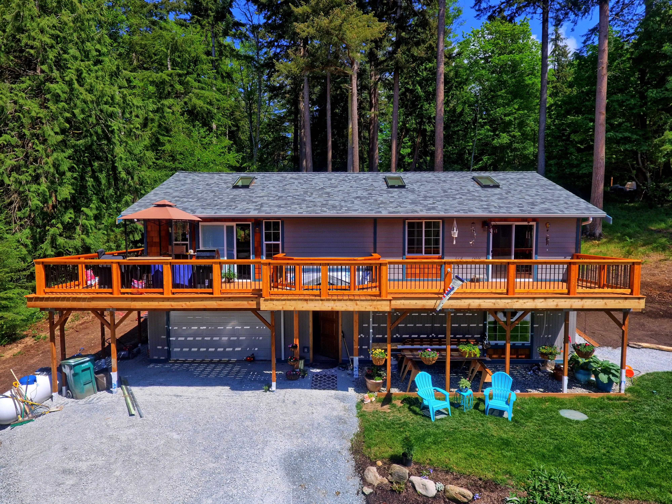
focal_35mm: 20
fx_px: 388
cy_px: 252
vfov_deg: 66.0
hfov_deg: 81.7
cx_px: 336
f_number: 2.8
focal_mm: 3.6
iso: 100
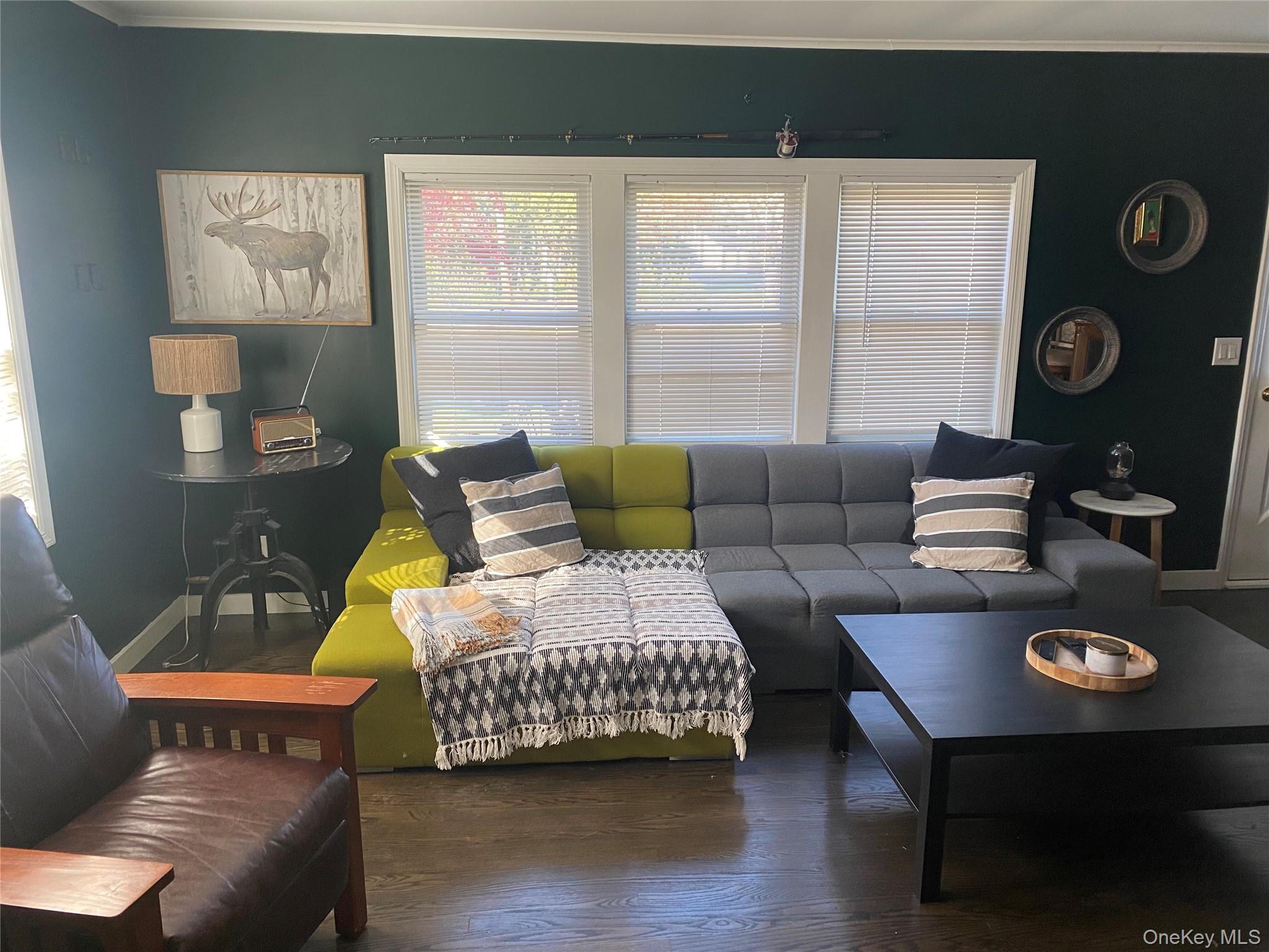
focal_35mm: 26
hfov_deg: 67.3
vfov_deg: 53.1
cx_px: 634
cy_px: 476
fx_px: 953
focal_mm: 4.25
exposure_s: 1/99
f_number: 1.8
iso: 125
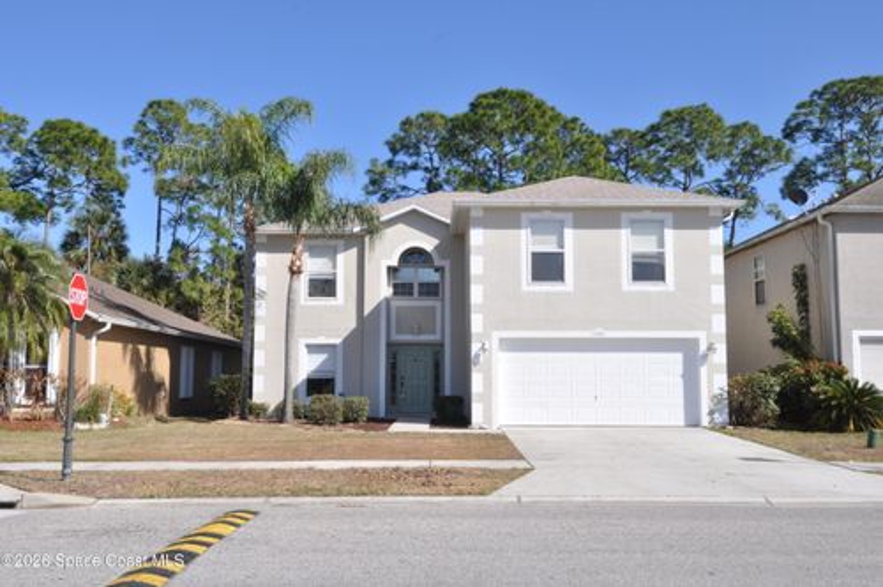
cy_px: 294
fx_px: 882
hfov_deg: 53.2
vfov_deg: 36.8
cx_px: 442
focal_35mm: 36
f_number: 16
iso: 400
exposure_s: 1/250
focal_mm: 24
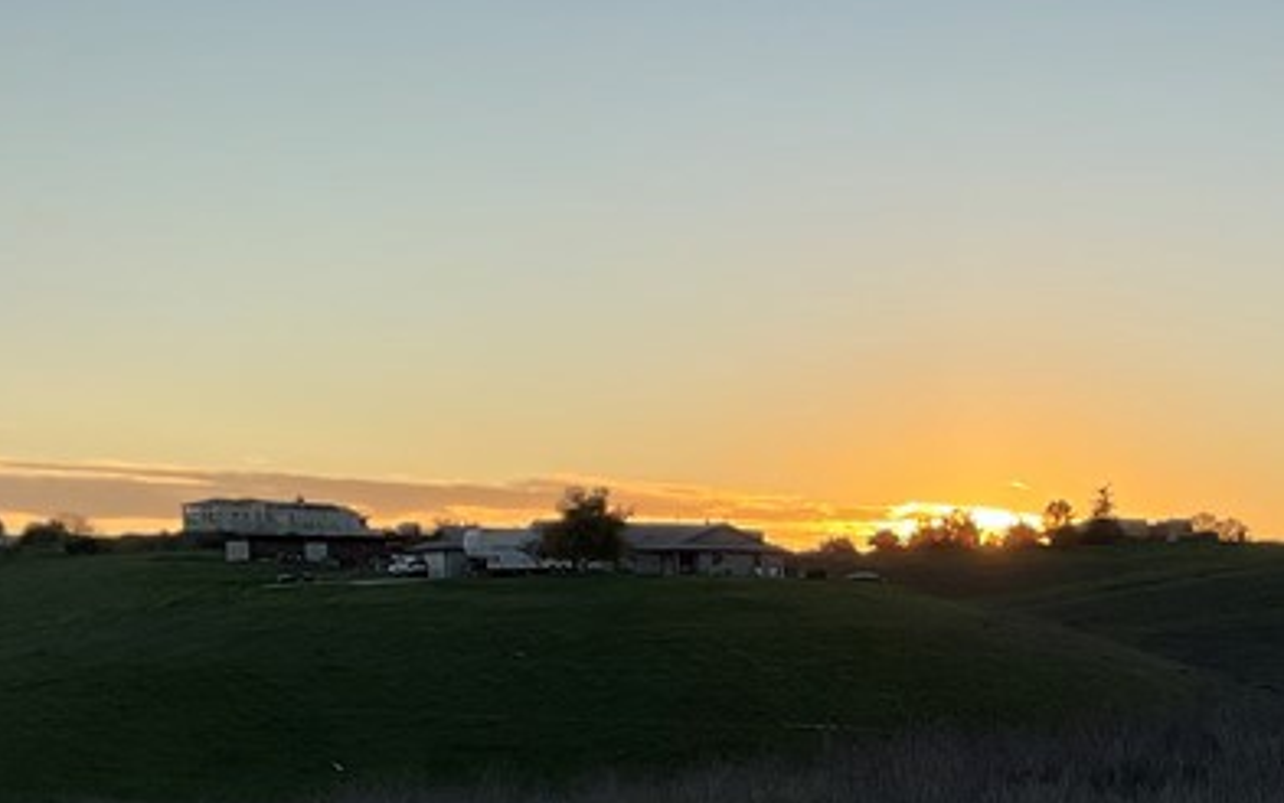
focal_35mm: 80
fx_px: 2801
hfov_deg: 25.2
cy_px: 865
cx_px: 1114
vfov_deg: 15.9
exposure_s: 1/869
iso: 16
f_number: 1.8
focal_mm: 3
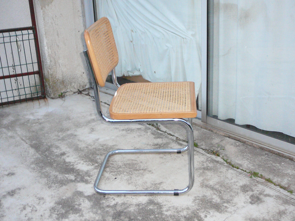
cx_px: 148
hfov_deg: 40.4
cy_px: 110
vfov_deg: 30.9
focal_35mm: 47
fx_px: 401
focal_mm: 7
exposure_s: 1/30
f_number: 3.3
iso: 320
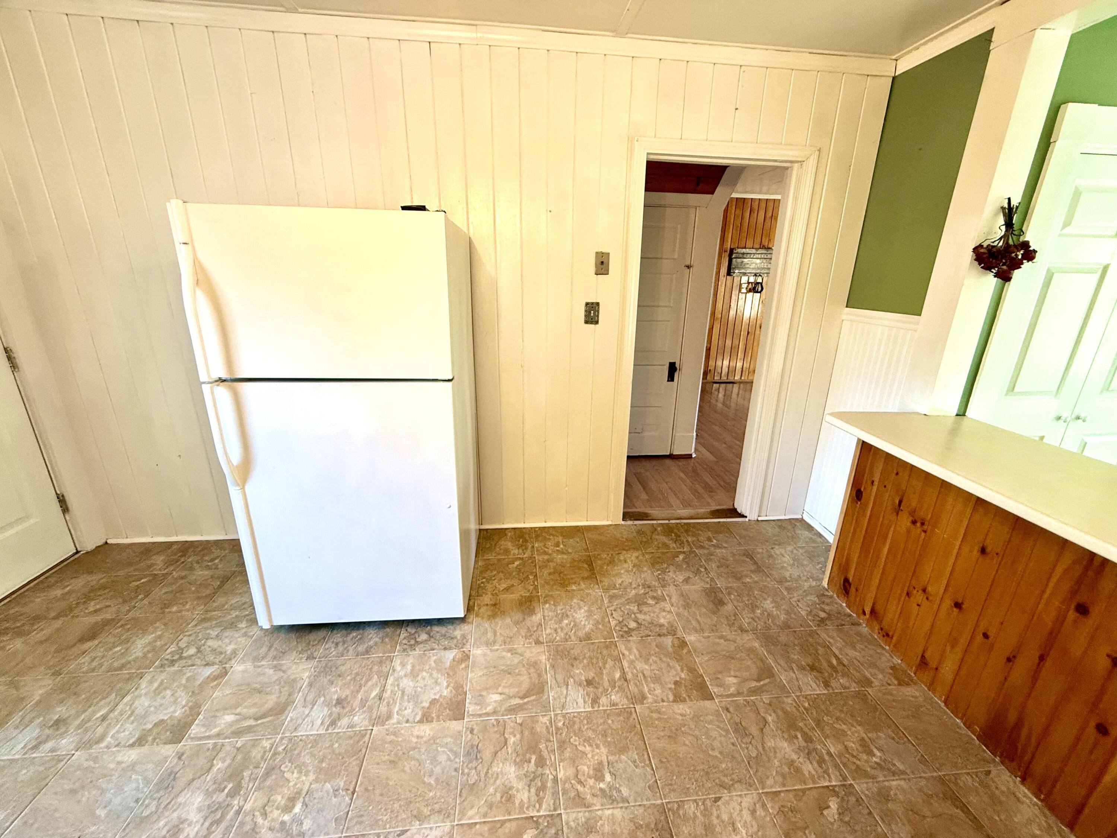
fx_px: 452
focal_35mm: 14
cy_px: 419
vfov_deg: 85.7
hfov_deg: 102.1
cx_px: 558
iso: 200
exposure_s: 1/60
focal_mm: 2.22
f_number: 2.2
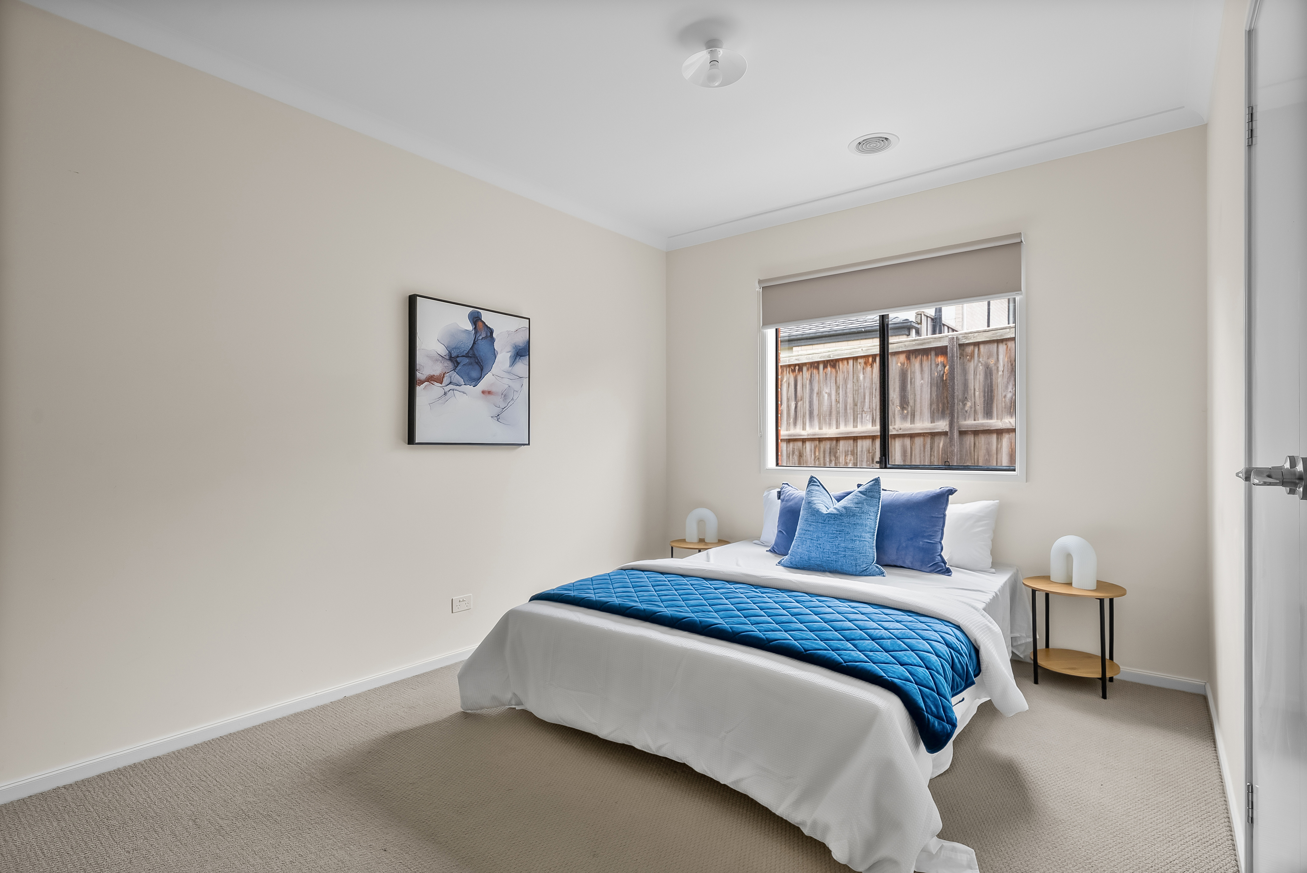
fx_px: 581
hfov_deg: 96.7
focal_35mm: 16
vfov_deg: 73.8
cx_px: 654
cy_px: 436
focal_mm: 16
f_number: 8
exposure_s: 1/5
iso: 400
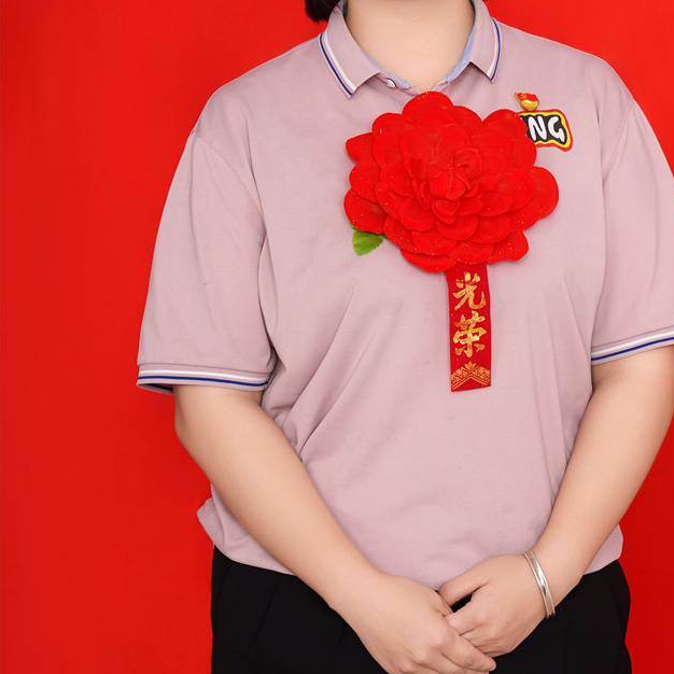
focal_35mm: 171
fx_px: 3767
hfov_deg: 10.2
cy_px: 206
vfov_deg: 10.2
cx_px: 430
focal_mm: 105
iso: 100
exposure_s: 1/160
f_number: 11
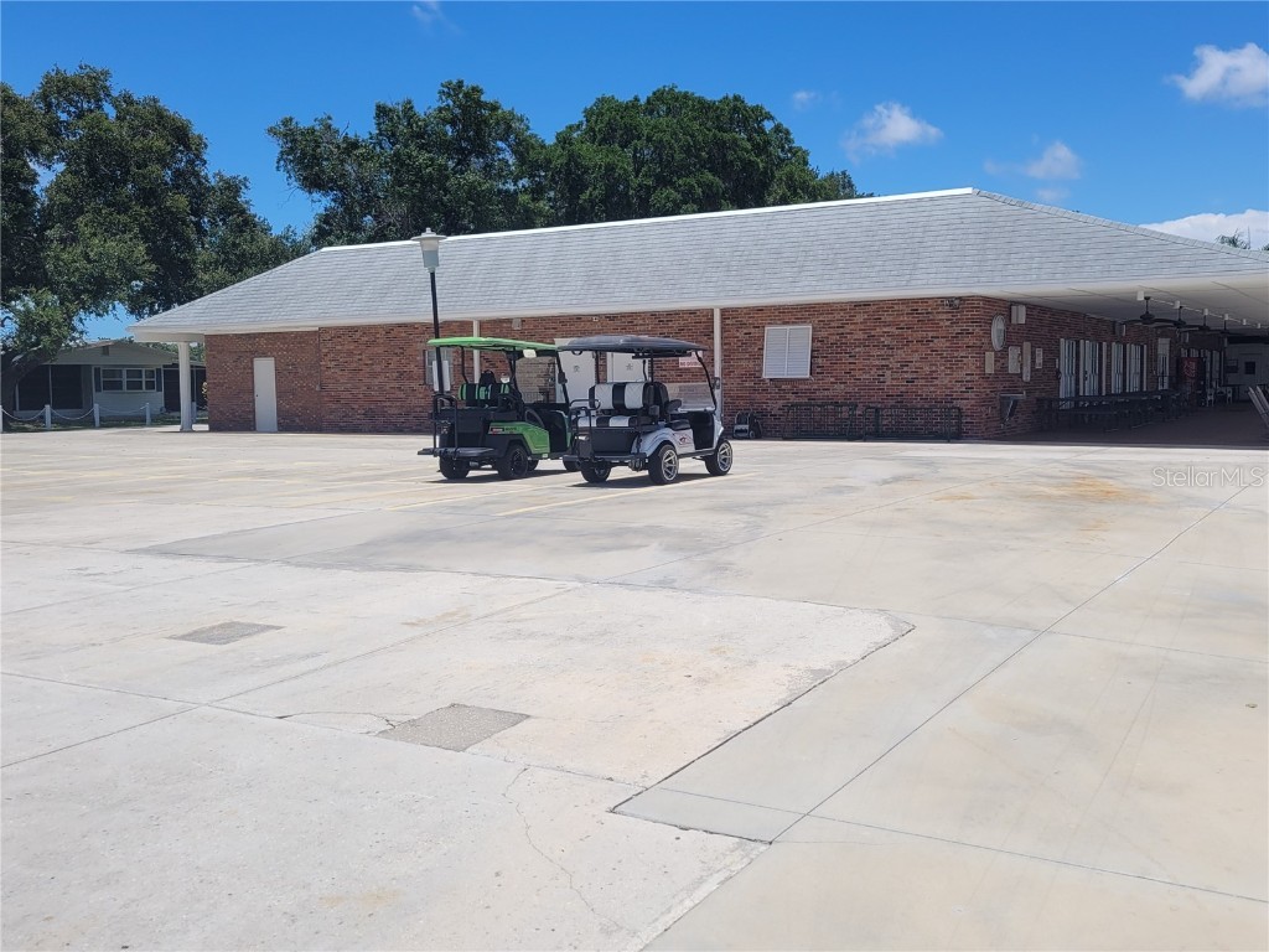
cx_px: 634
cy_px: 476
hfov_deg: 67.3
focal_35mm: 26
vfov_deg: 53.1
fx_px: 953
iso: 40
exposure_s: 1/3871
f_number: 1.8
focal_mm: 5.4
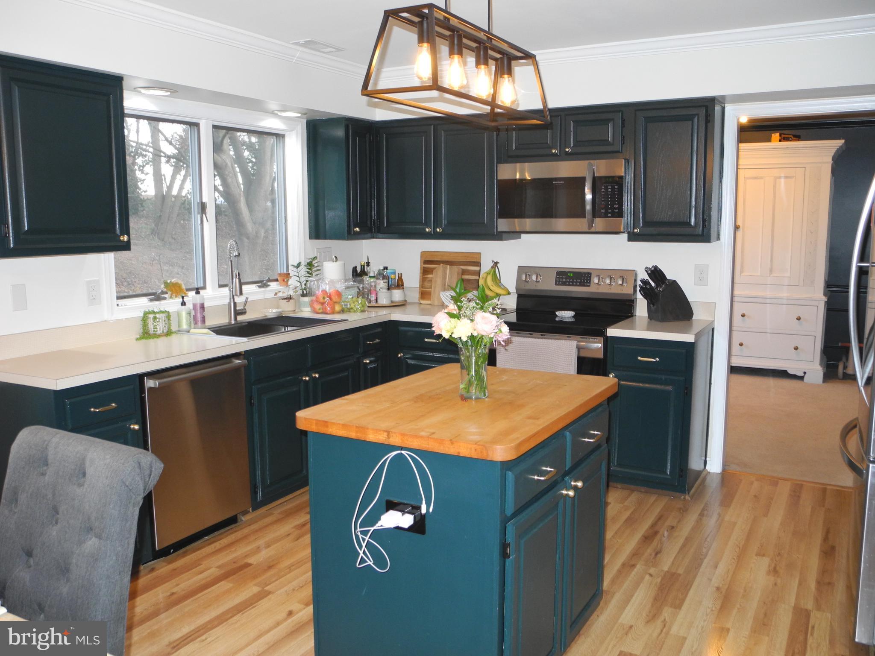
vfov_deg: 49.7
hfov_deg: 63.4
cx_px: 438
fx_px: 708
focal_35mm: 28
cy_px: 328
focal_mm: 6
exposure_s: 1/34.4
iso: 200
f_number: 2.8
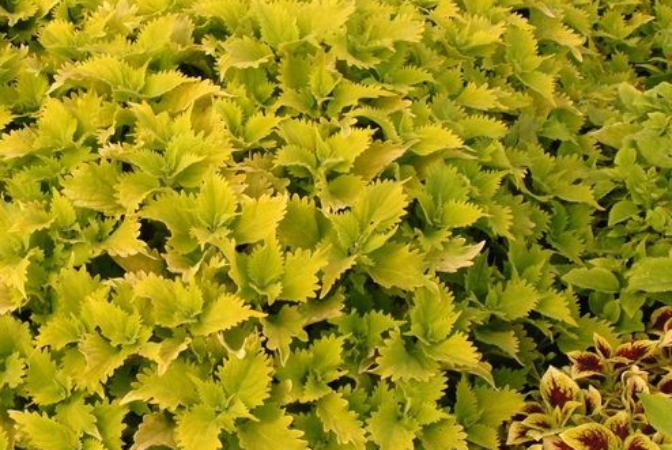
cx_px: 65
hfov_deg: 22.8
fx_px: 1626
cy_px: 243
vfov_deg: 15.8
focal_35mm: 87
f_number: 8
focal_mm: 28
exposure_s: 1/250
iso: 400
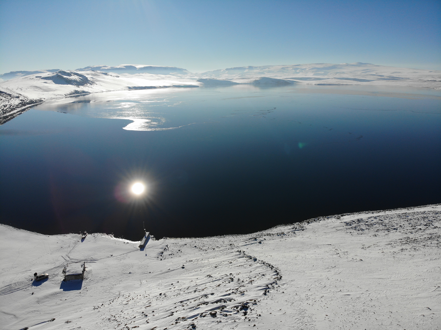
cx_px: 220
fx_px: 306
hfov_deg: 71.6
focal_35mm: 24
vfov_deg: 56.8
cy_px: 165
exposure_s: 1/3520
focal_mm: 4.5
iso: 100
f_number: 2.8
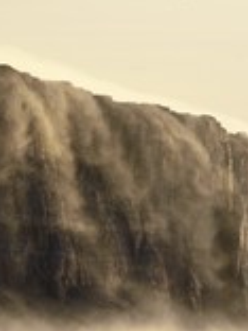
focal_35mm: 517
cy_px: 223
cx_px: 201
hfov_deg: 2.9
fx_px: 4939
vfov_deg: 3.8
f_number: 11
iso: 200
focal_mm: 200
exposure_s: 1/250
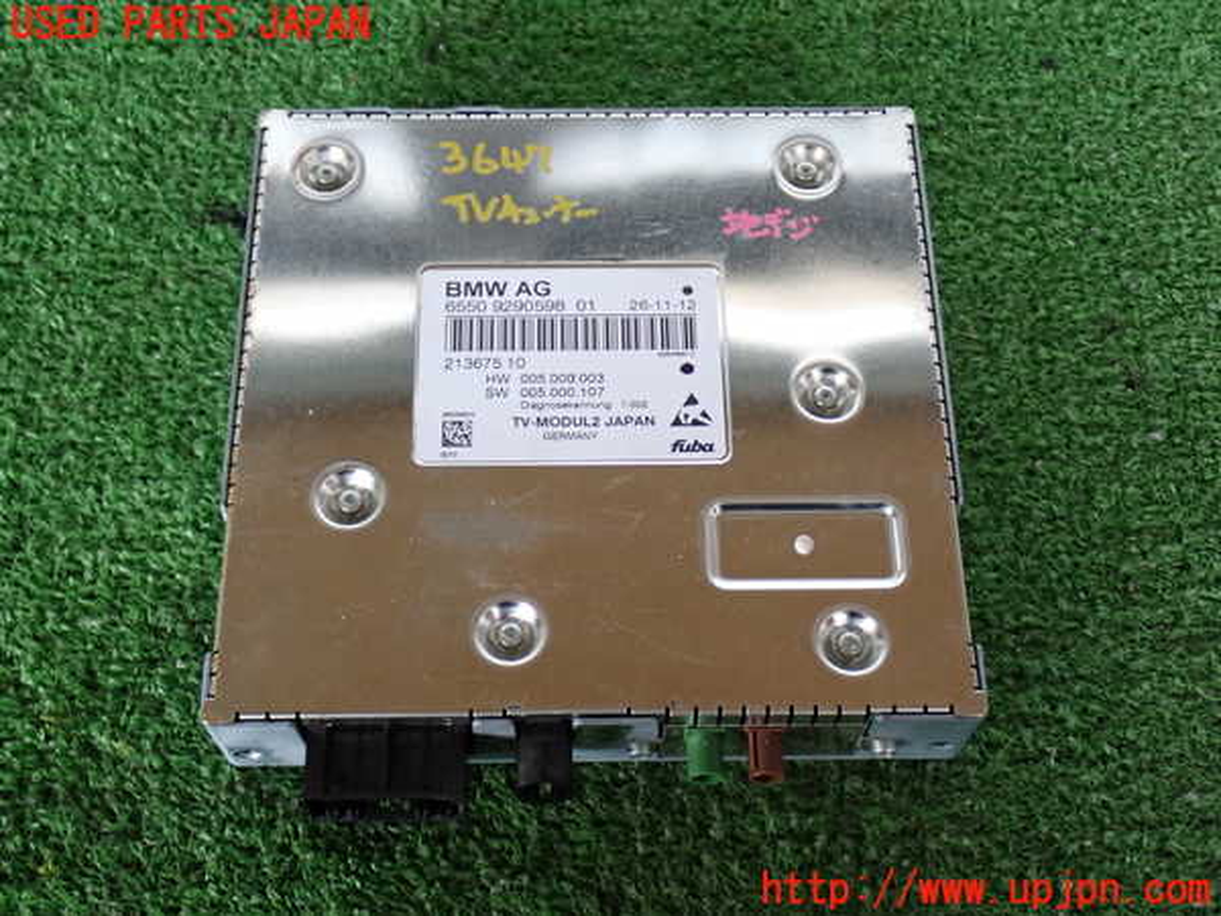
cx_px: 610
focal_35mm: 50
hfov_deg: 38.2
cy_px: 458
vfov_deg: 29.1
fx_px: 1764
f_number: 3.2
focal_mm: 9.01
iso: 400
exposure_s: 1/50
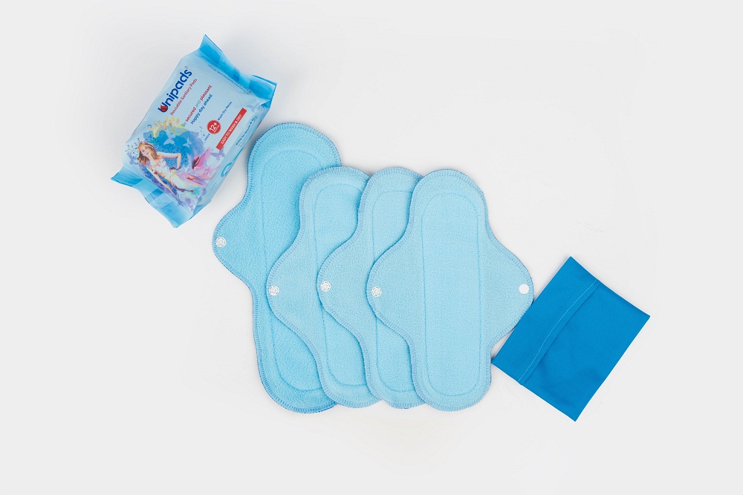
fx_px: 722
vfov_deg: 37.9
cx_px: 372
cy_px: 248
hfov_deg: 54.4
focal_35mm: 35
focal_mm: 35
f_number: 5.6
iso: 100
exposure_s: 1/160
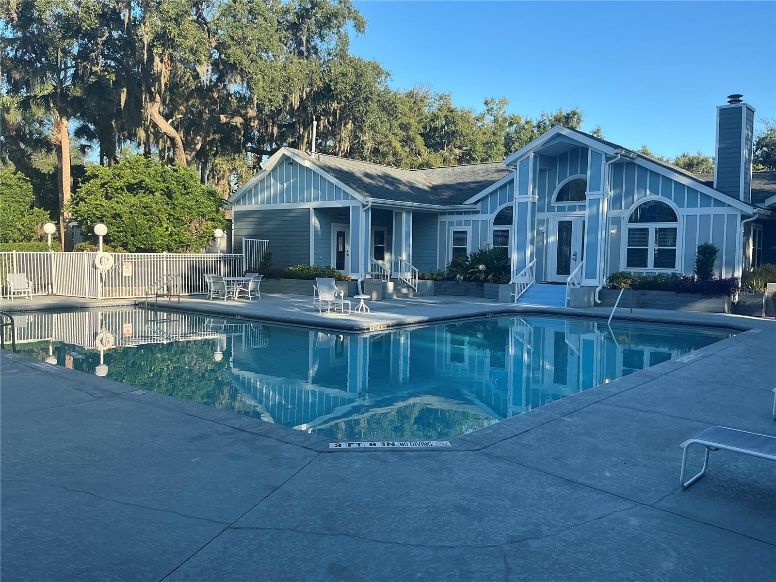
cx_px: 388
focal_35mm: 28
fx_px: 628
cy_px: 291
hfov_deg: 63.4
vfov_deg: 49.7
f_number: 1.8
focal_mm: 3
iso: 25
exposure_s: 1/599
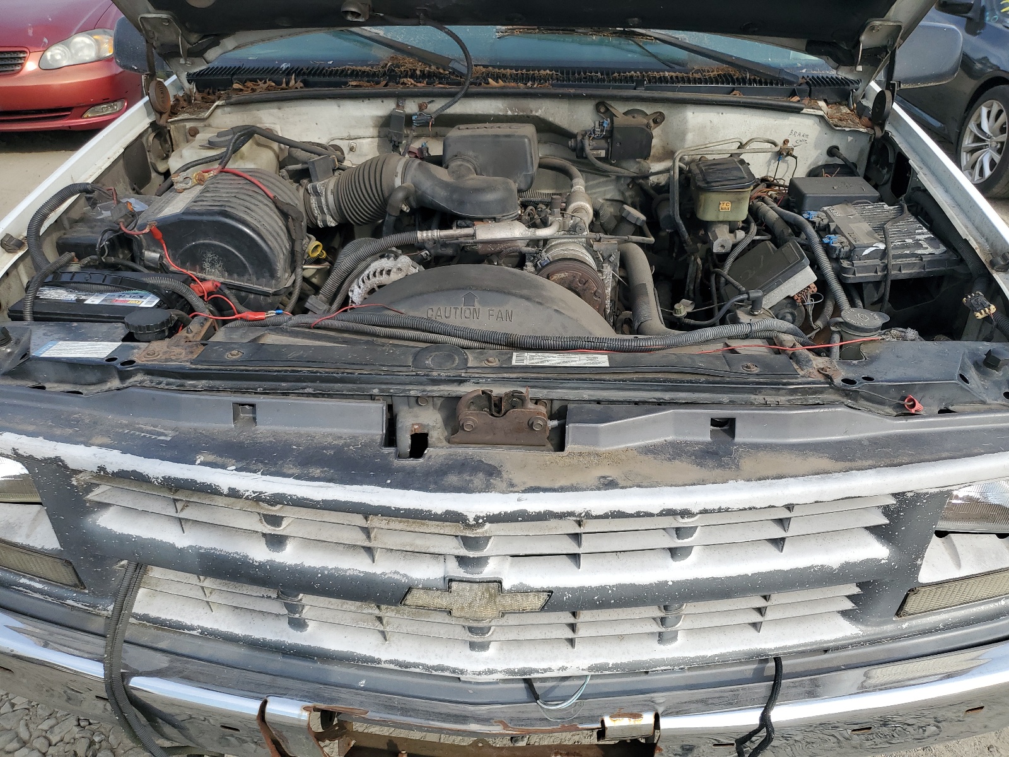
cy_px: 378
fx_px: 758
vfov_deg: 53.1
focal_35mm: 26
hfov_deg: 67.3
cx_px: 504
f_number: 1.5
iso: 50
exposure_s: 1/1250
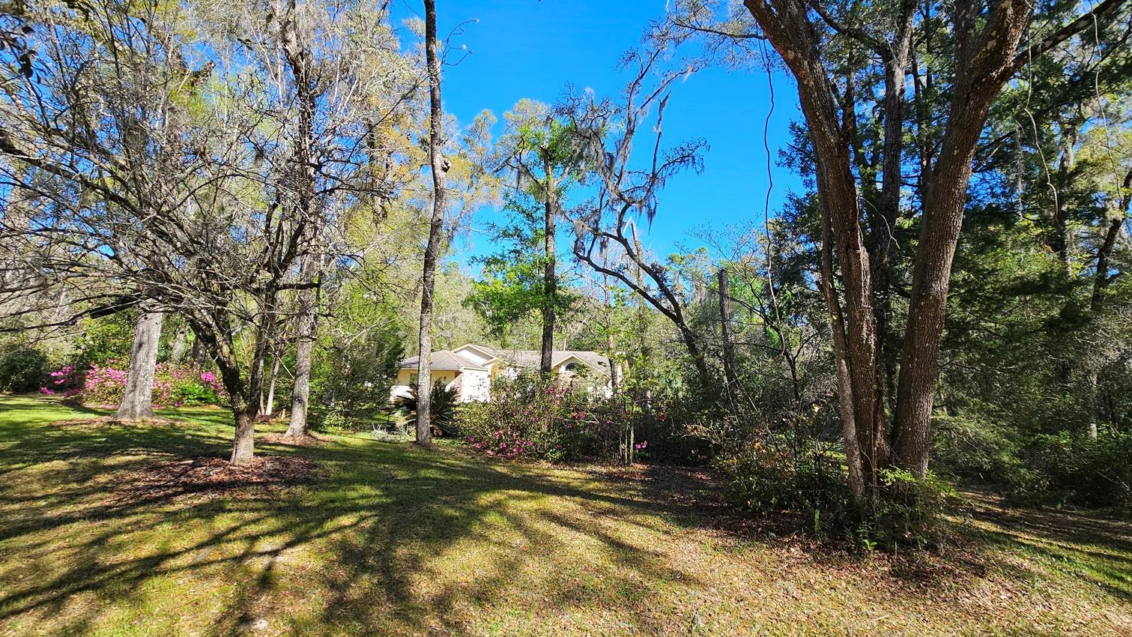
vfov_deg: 70.5
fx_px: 450
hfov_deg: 103.0
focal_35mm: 15
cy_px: 310
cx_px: 582
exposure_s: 1/742
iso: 50
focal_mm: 2.2
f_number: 2.2
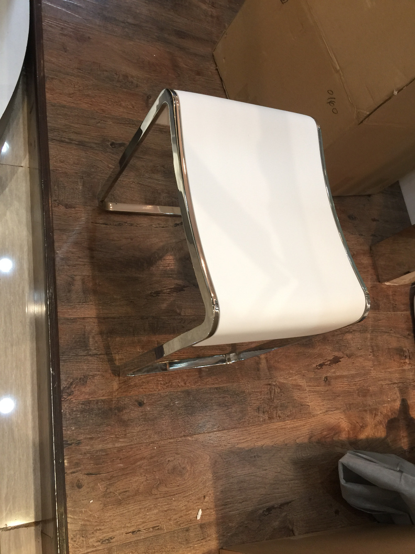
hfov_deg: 48.2
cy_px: 277
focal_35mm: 29
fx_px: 463
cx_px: 208
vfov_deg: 61.7
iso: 50
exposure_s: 1/17
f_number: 2.2
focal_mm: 4.15
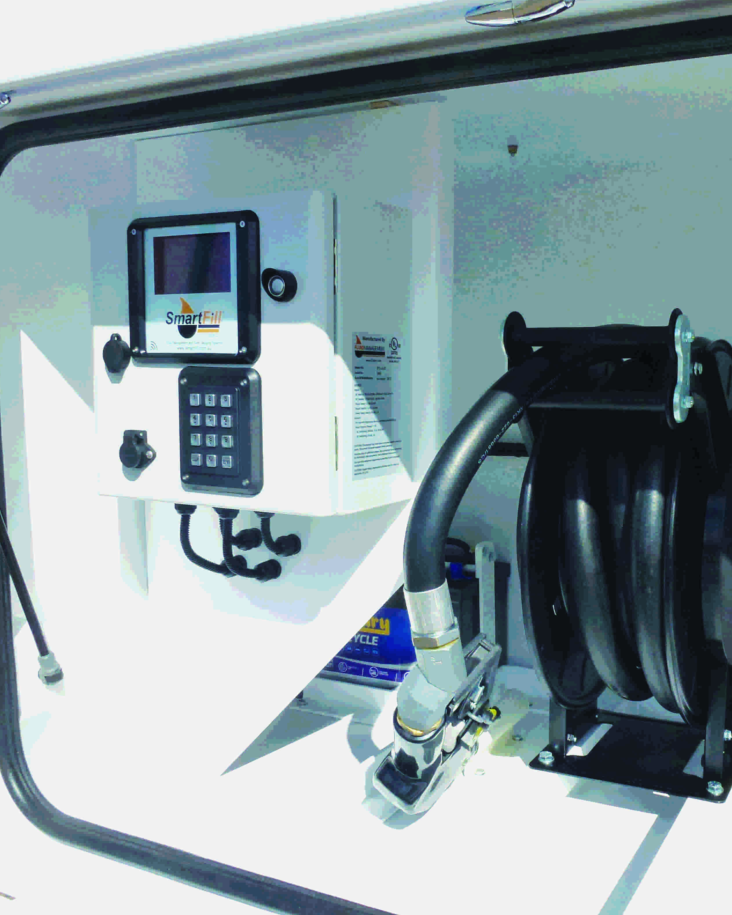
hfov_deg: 44.5
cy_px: 460
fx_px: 867
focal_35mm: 32
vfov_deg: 55.7
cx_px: 535
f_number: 4
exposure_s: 1/1600
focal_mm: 4.3
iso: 160
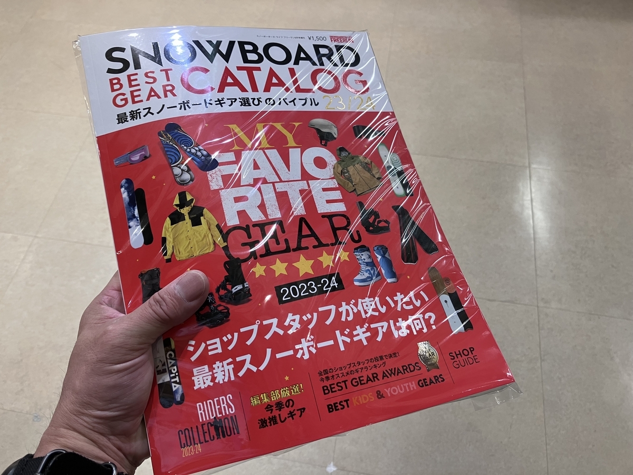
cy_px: 238
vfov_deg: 49.7
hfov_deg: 63.4
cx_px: 316
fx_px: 512
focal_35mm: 28
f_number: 1.8
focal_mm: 3.99
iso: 40
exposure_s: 1/50
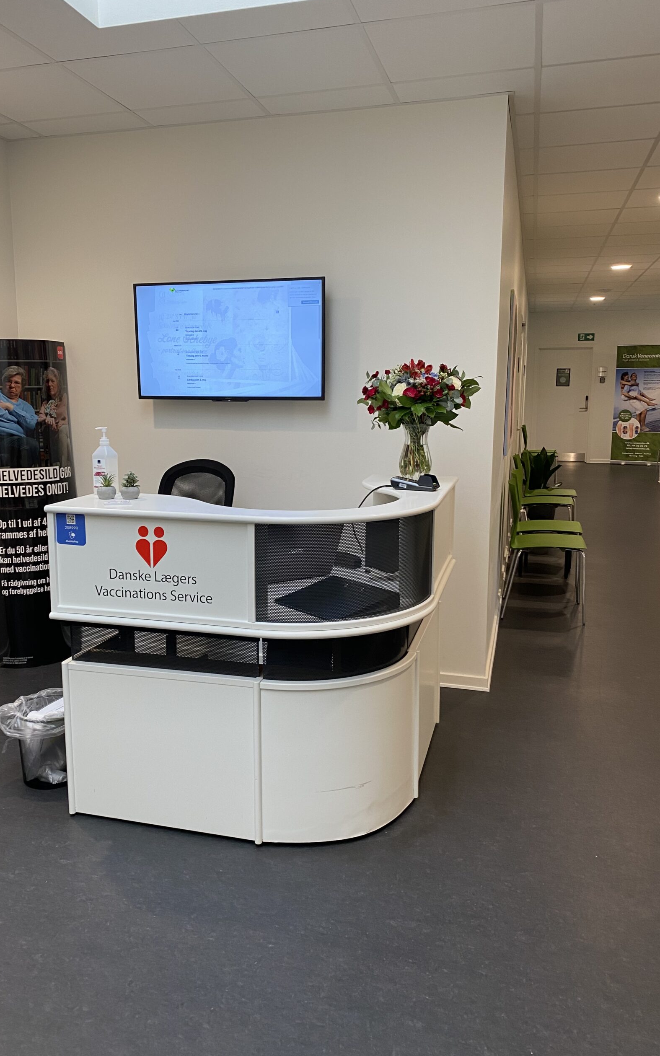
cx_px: 285
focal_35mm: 28
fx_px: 806
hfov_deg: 44.4
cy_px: 534
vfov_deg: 66.5
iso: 64
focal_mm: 4.25
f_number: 1.8
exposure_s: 1/50
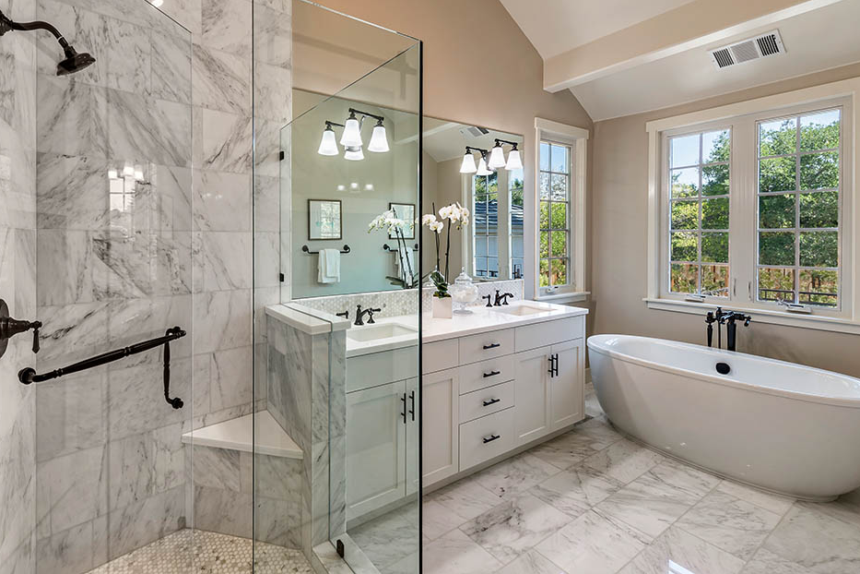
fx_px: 358
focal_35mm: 15
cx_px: 426
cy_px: 277
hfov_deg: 100.4
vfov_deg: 77.3
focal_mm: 14
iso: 200
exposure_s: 1/5
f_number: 11
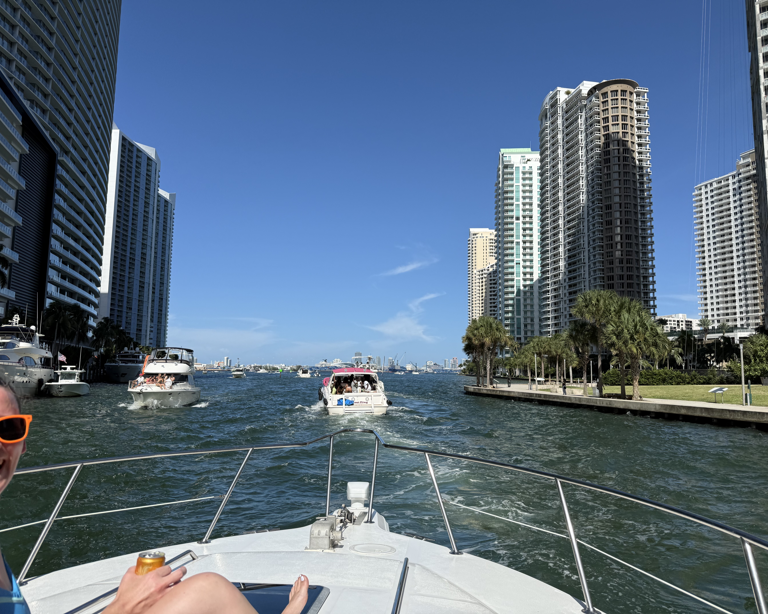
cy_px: 307
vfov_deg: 56.8
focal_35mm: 25
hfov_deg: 68.1
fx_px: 568
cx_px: 390
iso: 80
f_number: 1.78
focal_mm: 6.76
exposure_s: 1/6173
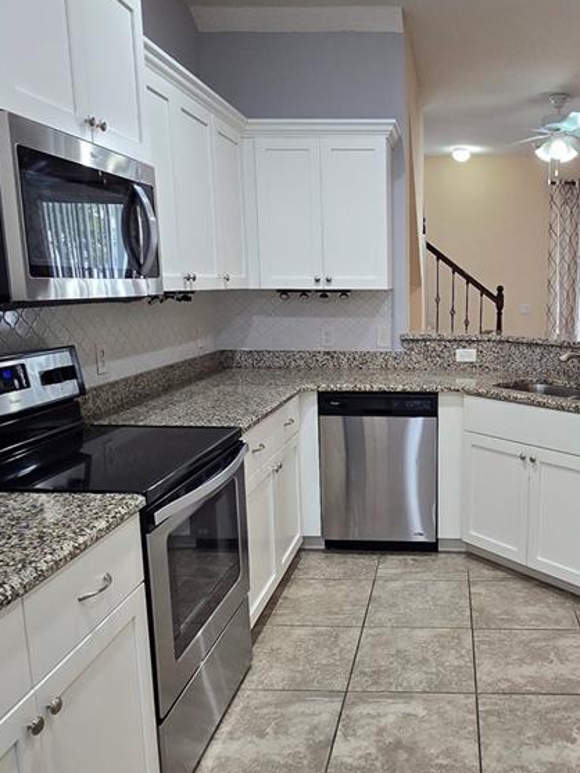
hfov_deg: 47.7
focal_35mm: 28
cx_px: 441
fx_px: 625
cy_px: 404
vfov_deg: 63.4
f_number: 2.2
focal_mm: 2.2
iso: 125
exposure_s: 1/60
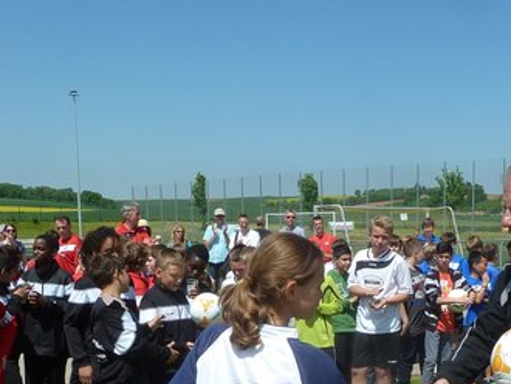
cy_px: 351
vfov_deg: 26.6
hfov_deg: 35.7
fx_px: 783
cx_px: 350
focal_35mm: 53
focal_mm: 4.1
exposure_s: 1/500
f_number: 5
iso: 80
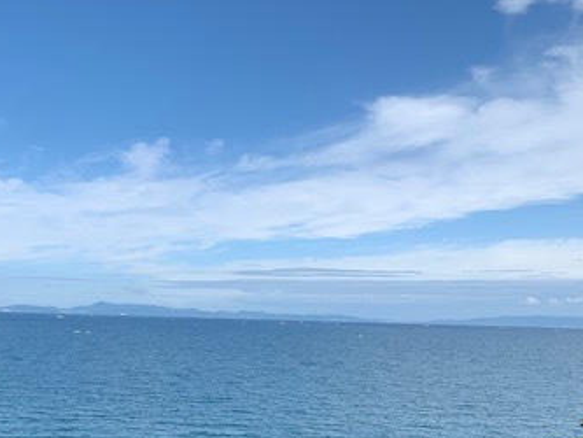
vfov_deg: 28.4
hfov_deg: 38.0
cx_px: 233
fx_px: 842
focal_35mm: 50
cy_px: 363
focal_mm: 4.25
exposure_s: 1/2994
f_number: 1.8
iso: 25
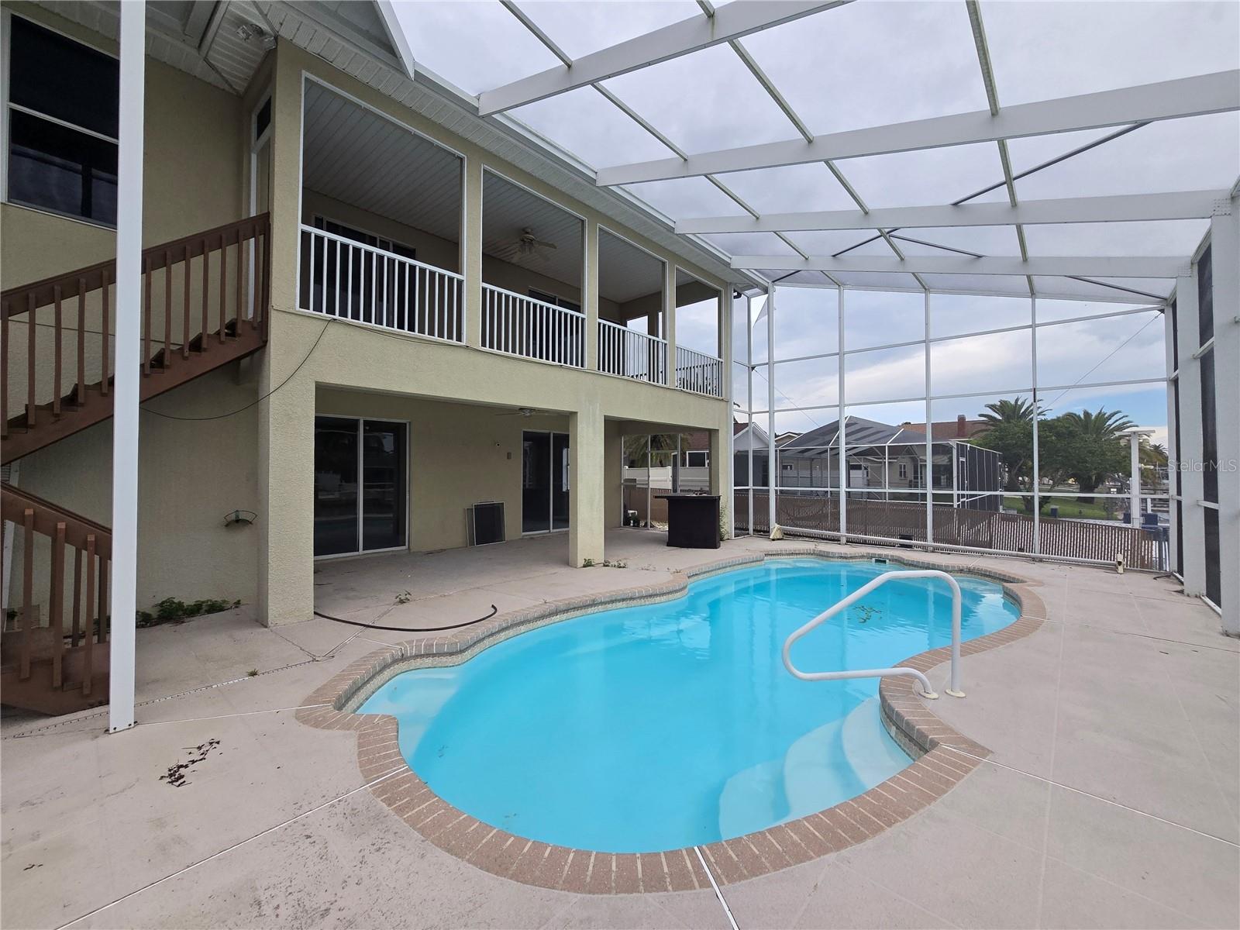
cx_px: 620
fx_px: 466
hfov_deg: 106.2
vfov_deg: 89.9
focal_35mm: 13
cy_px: 465
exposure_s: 1/1414
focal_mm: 2.2
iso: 50
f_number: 2.2
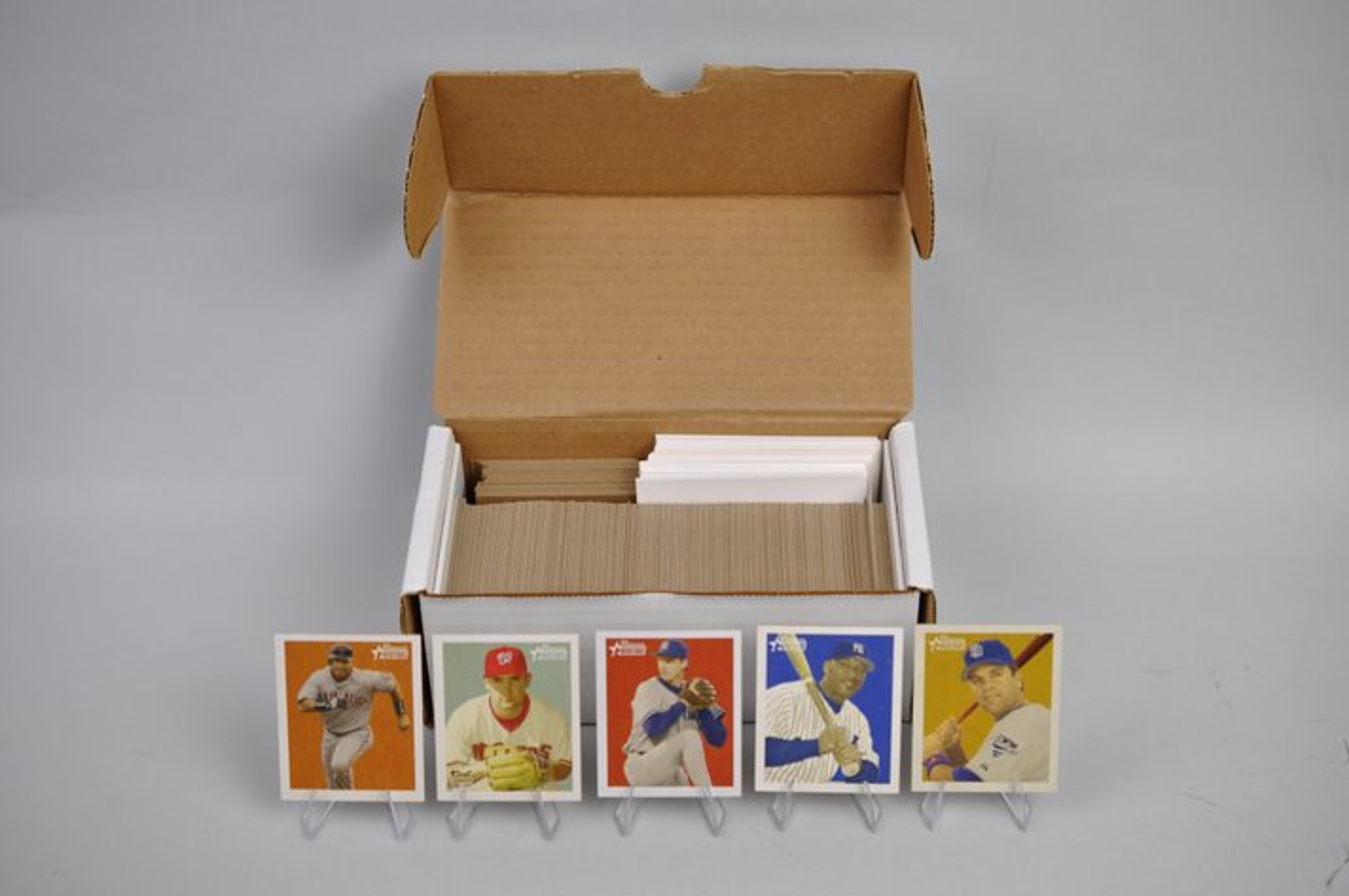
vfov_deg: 22.6
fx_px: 2246
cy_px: 448
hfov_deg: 33.4
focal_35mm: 60
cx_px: 674
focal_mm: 40
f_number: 4
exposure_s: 1/60
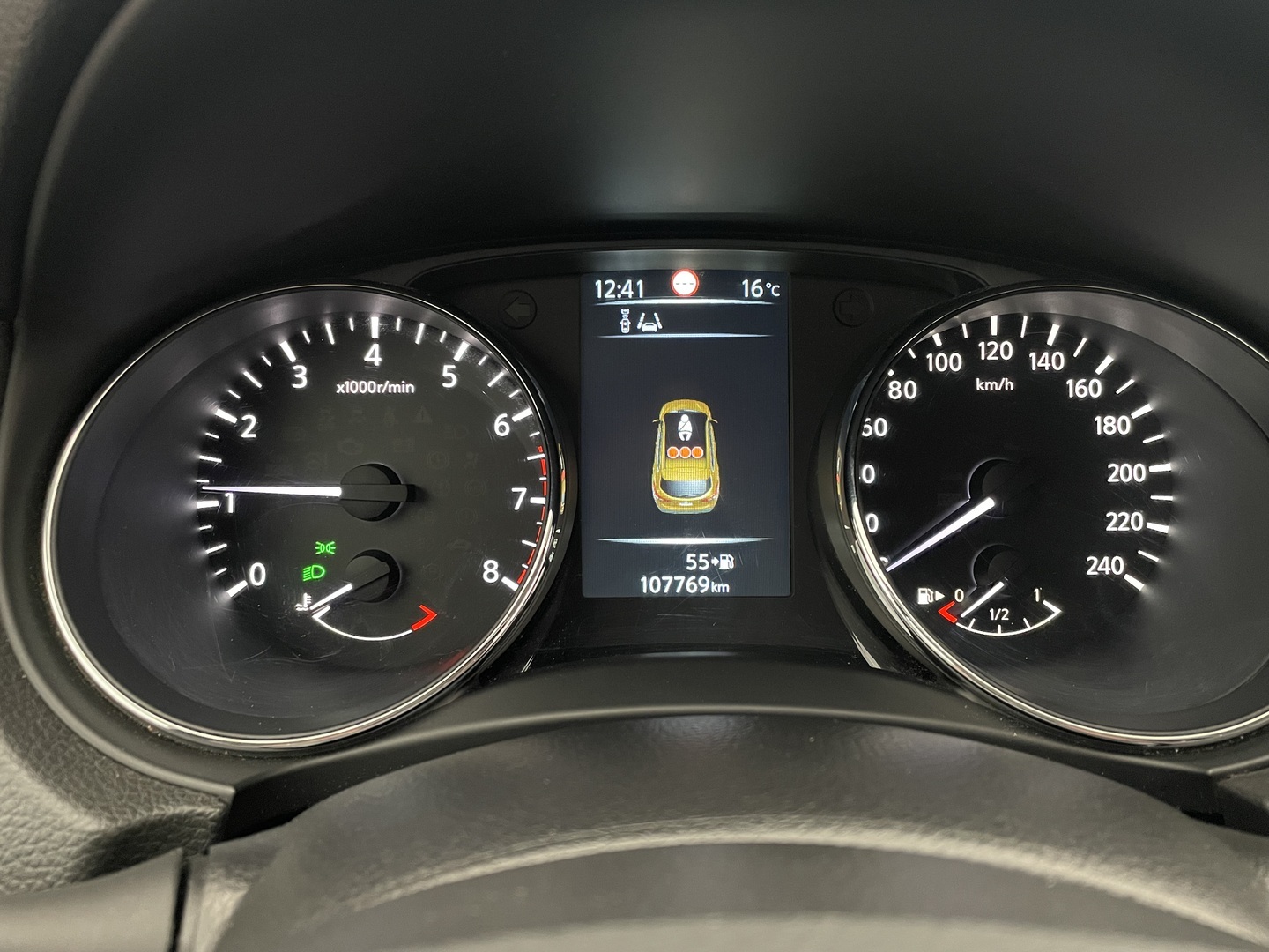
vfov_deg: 53.1
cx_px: 634
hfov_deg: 67.3
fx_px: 953
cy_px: 476
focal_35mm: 26
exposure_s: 1/42
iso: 500
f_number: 1.6
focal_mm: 4.2
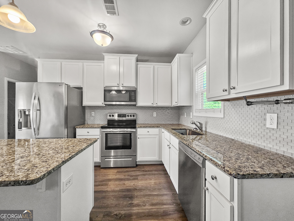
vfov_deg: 89.9
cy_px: 110
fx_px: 110
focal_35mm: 13
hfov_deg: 106.2
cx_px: 147
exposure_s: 1/60
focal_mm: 2.2
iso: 160
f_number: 2.2
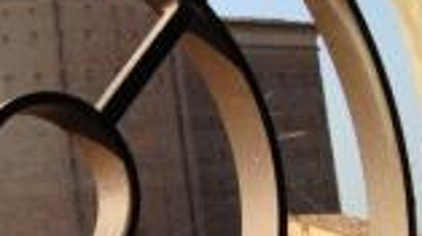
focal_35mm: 109
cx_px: -134
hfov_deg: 18.2
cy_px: 158
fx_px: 1219
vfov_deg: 11.1
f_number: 2.4
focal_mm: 4.28
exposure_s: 1/905
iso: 50
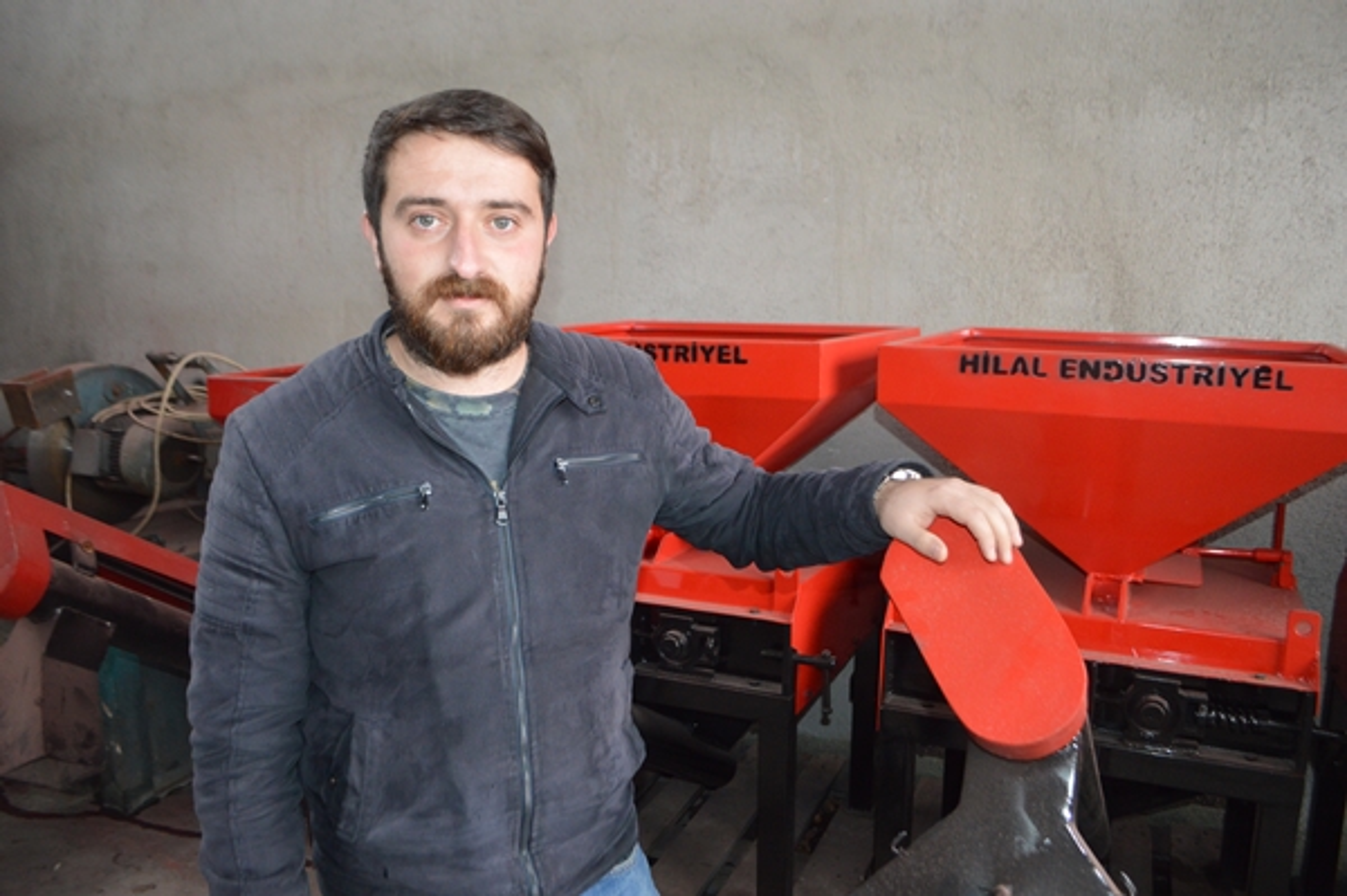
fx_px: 1009
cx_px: 674
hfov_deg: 67.4
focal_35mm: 27
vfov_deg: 47.9
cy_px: 448
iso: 1100
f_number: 3.5
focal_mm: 18
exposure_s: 1/60
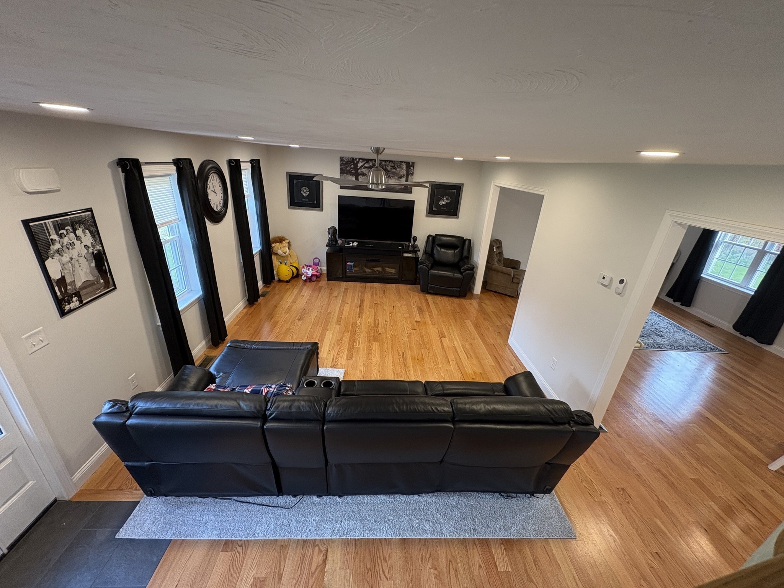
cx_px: 392
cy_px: 294
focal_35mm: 14
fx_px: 317
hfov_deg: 102.1
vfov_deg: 85.7
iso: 250
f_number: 2.2
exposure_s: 1/60
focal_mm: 2.22
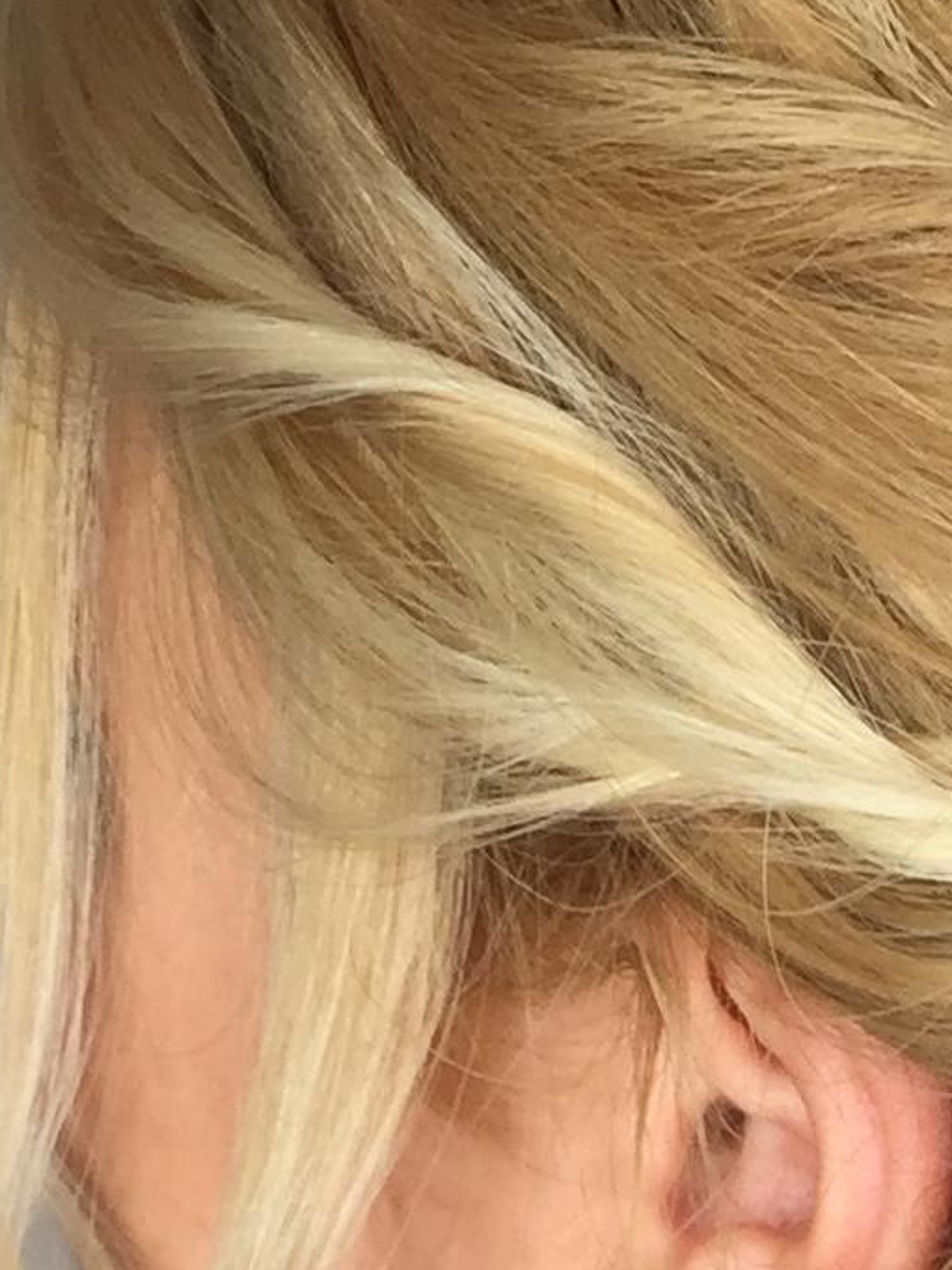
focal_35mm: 139
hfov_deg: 10.4
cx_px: 1308
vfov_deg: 13.4
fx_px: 5095
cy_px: 1869
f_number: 2.2
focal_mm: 4.15
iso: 32
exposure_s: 1/154
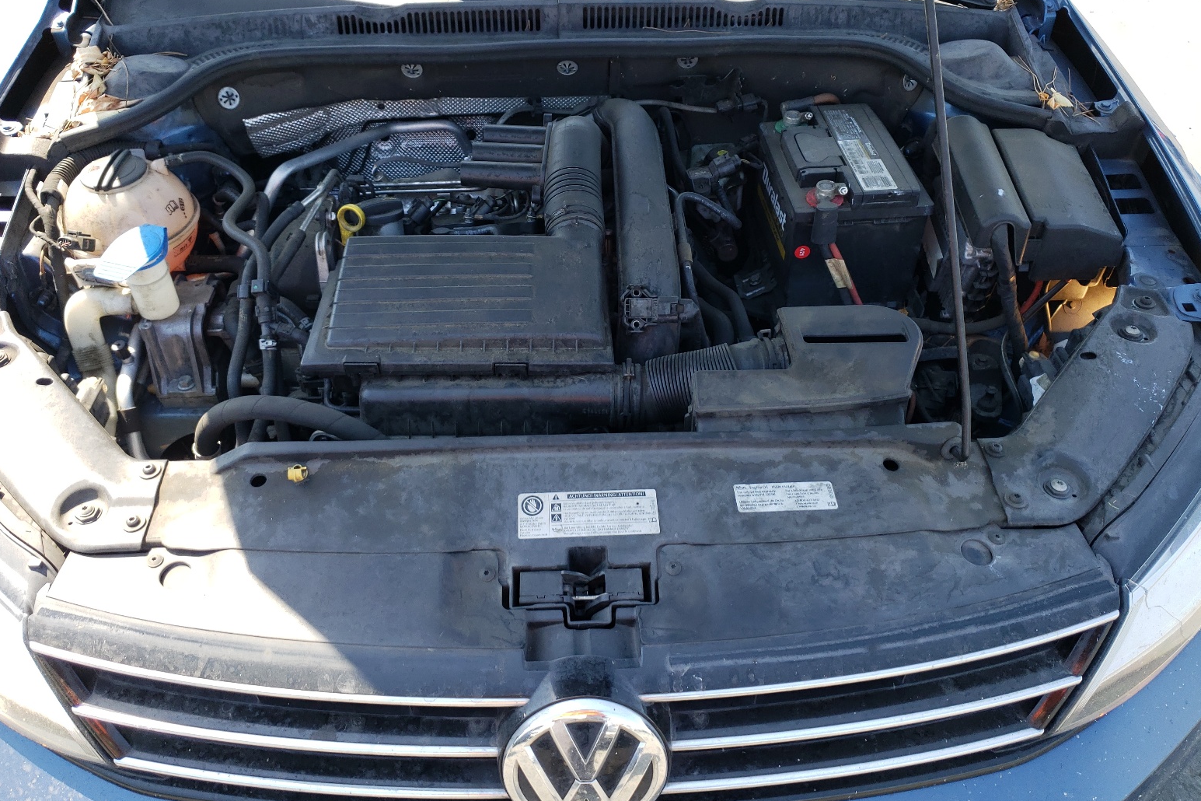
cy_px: 369
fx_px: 934
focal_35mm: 28
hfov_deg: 65.5
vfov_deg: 46.4
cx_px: 582
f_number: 1.5
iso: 50
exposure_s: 1/455
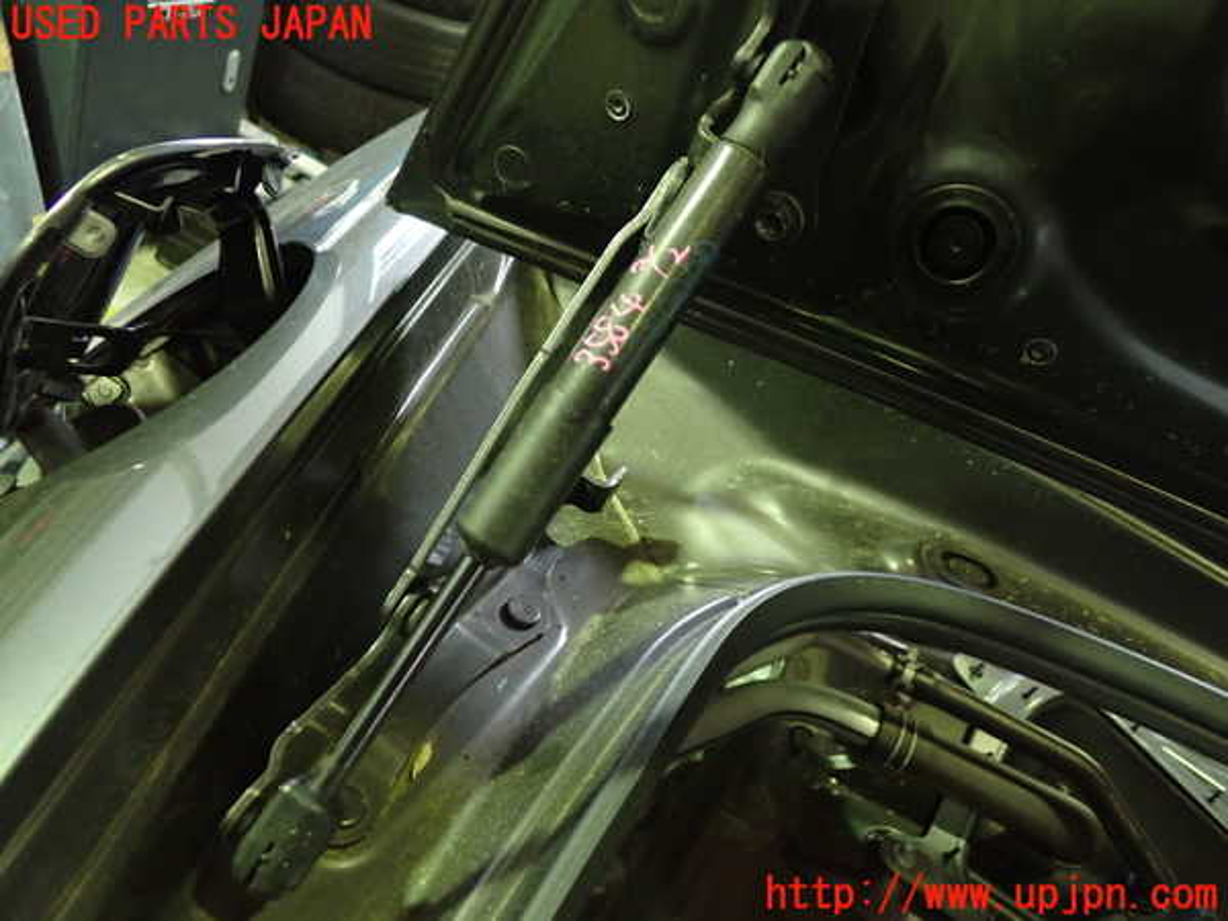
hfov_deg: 60.0
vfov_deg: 46.8
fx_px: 1064
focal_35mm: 30
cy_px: 460
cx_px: 614
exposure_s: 1/30
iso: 800
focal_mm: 5.4
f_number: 2.3
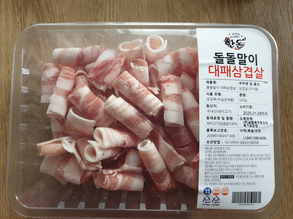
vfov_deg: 53.1
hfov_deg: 67.3
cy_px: 110
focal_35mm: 26
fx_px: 220
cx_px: 146
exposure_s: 1/34
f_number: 1.5
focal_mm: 4.3
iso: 250
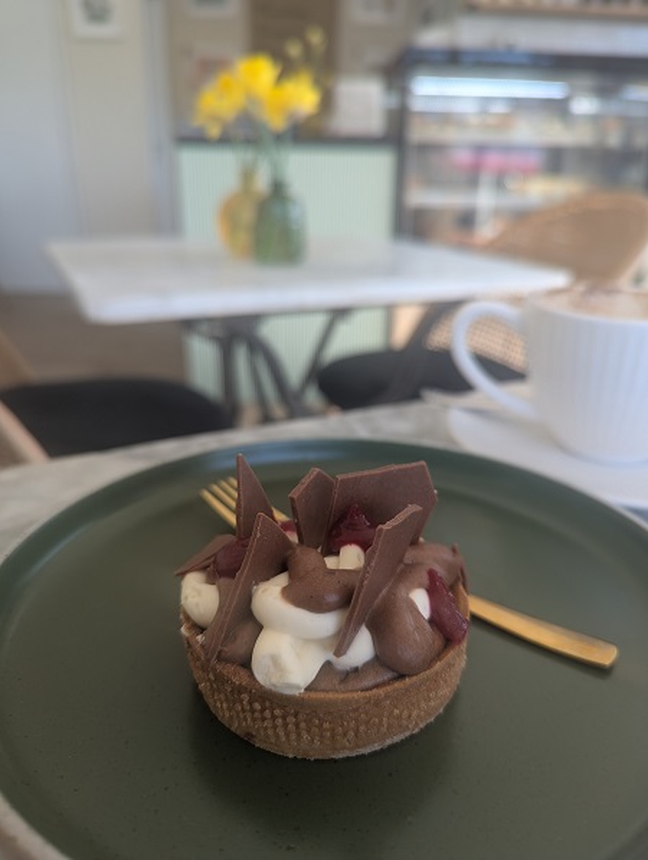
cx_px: 324
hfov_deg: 57.0
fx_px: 597
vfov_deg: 71.5
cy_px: 430
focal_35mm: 24
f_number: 1.85
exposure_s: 1/79.4
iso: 44
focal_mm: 6.81
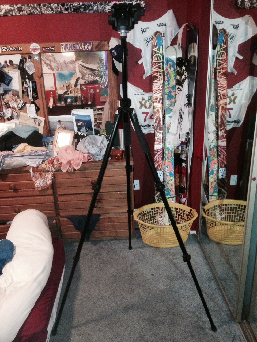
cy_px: 171
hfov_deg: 42.9
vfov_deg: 55.4
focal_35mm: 33
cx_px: 128
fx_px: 327
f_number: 2.4
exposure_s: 1/16
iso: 640
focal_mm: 4.12
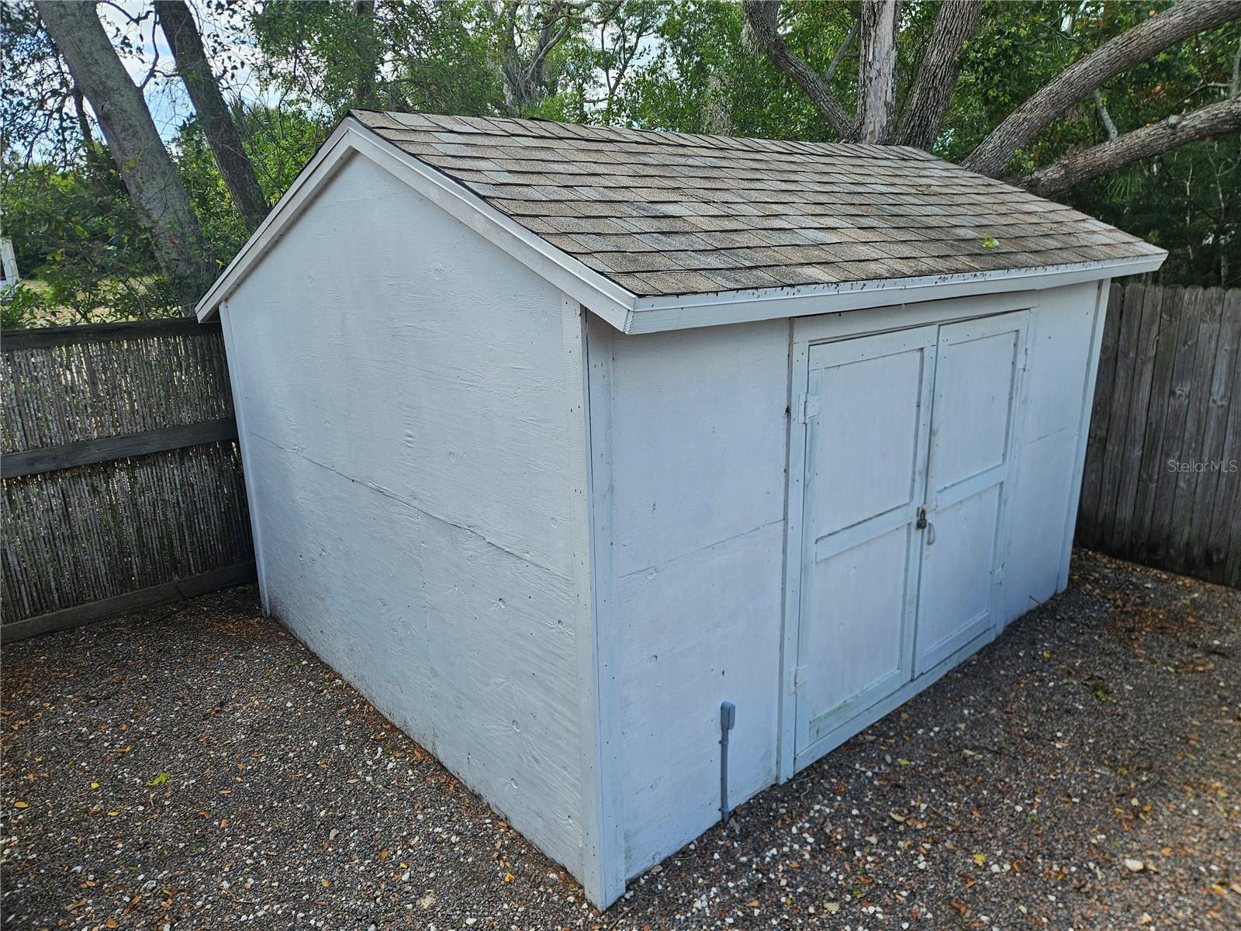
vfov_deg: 58.9
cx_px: 620
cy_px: 466
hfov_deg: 73.9
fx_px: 825
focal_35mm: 23
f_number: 1.8
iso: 50
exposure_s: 1/1041
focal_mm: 5.4
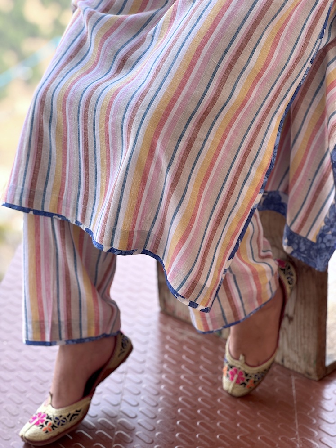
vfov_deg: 25.3
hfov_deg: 19.1
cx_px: 168
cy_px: 224
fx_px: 997
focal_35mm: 77
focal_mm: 9
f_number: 2.8
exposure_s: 1/99
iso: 32
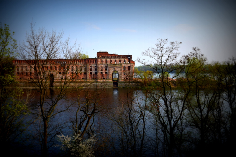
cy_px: 78
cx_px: 118
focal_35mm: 38
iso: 400
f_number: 10
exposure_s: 1/250
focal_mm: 25
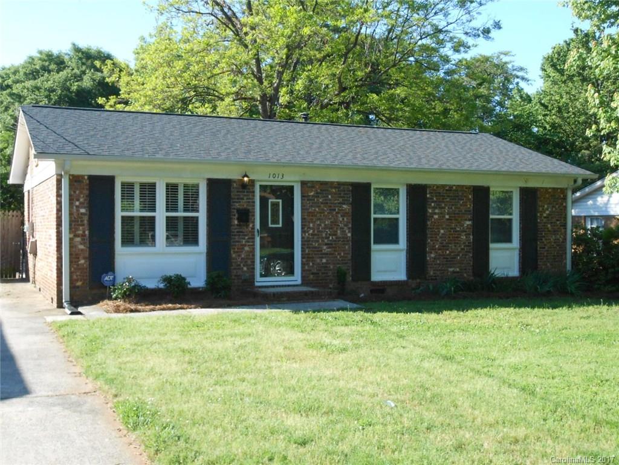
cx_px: 310
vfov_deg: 32.9
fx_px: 787
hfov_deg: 42.9
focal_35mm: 44
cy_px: 232
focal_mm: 7.8
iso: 400
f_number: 4.5
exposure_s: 1/640
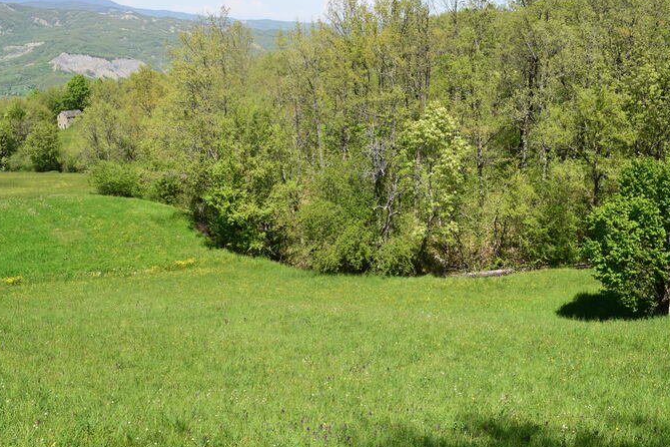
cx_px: 334
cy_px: 222
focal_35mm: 37
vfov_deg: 35.9
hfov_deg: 51.9
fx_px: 689
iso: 400
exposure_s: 1/400
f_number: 11
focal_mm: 22
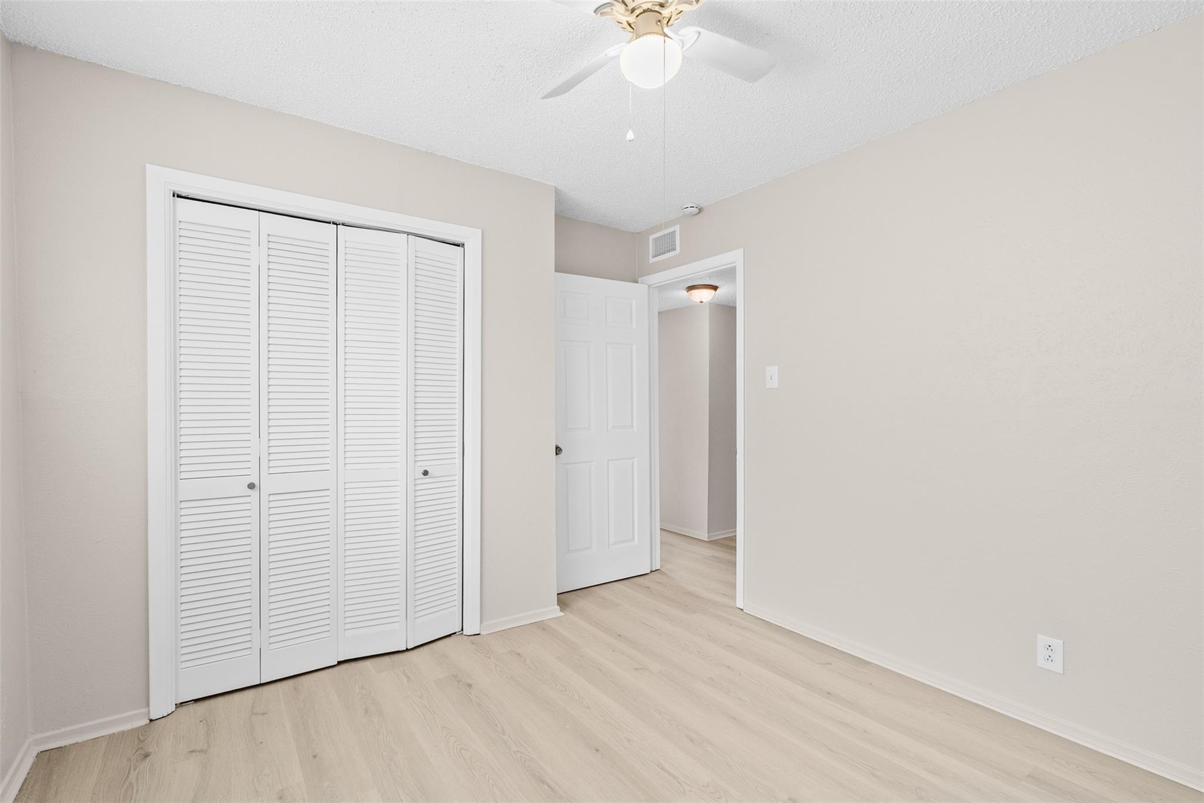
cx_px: 602
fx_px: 535
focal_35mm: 16
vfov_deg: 73.7
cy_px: 402
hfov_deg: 96.7
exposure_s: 1
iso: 400
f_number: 9
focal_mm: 16
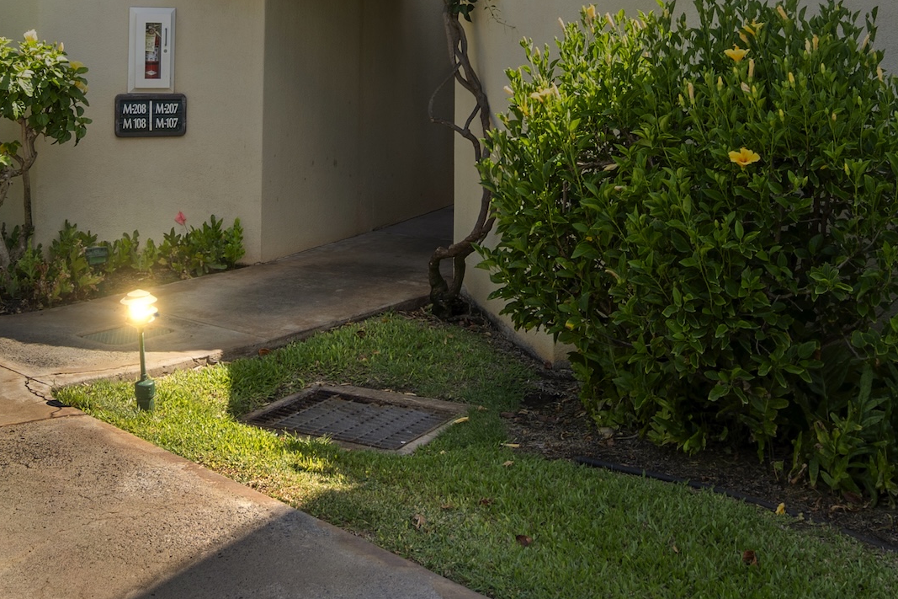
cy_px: 36
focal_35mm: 54
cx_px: 386
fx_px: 1347
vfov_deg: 24.2
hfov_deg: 36.8
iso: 100
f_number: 8
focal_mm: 16
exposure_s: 1/25
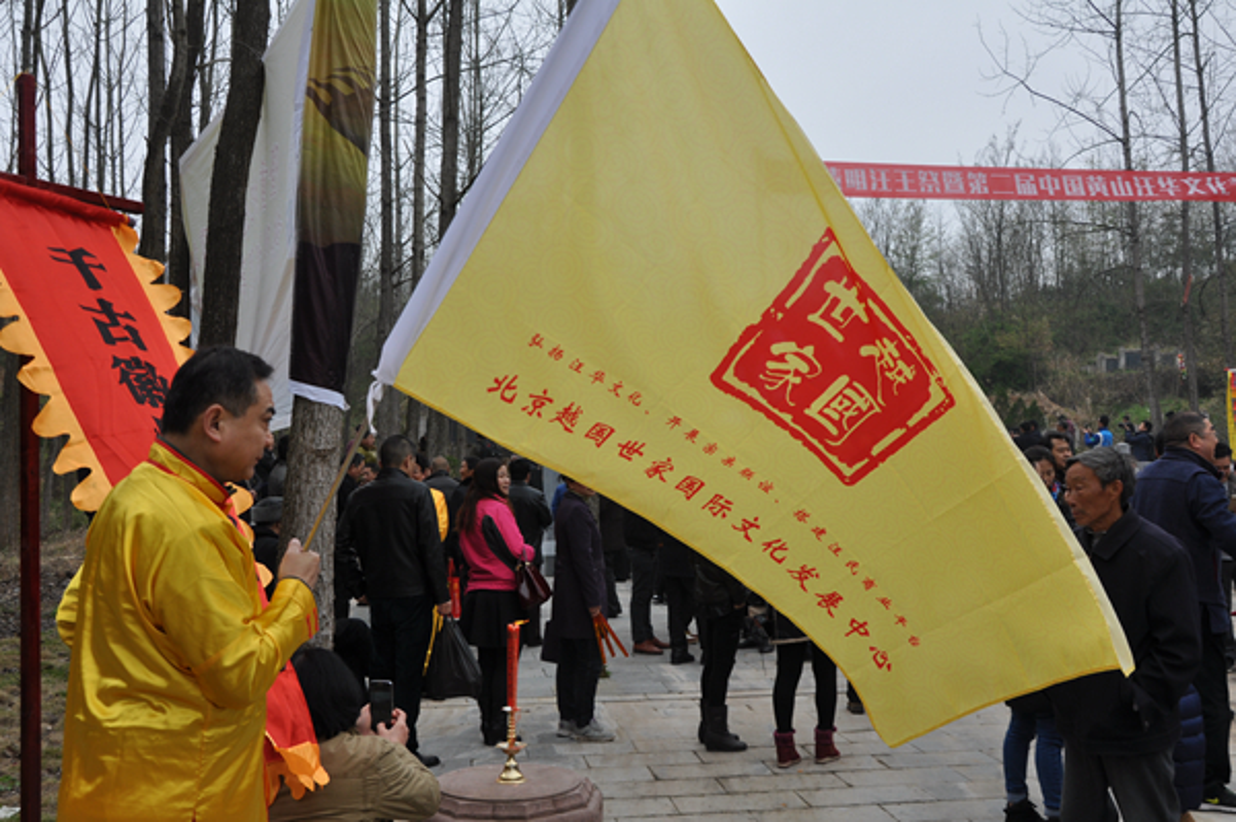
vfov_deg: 36.8
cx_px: 618
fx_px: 1235
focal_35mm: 36
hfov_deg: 53.2
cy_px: 411
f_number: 8
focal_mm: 24
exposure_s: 1/250
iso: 200
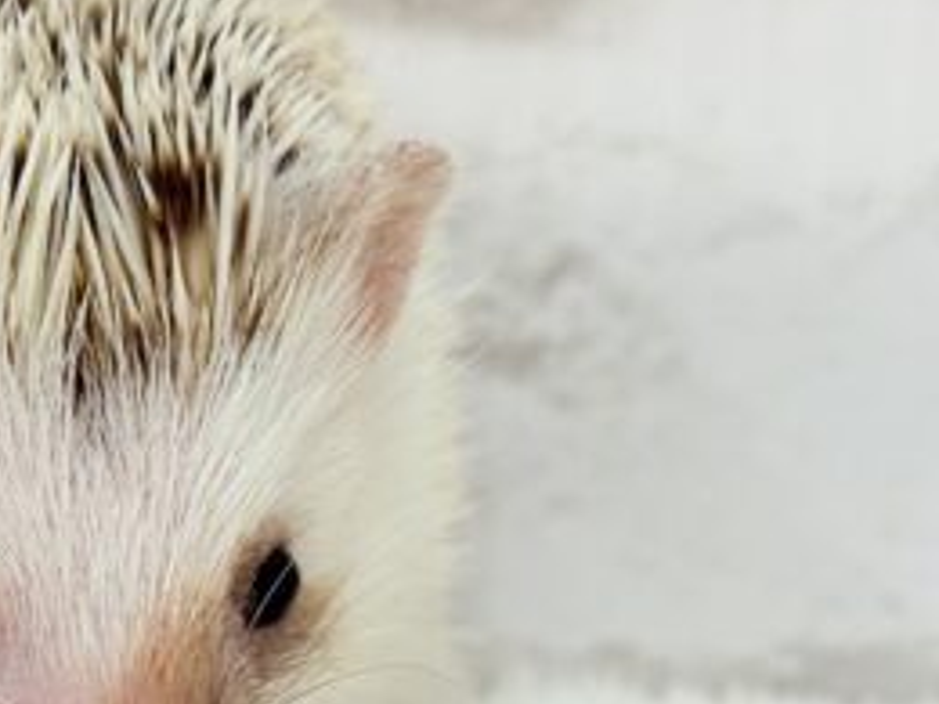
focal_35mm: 128
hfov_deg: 15.3
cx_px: 191
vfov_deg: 11.6
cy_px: 422
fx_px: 3472
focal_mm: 5.96
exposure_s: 1/100
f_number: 1.6
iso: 100
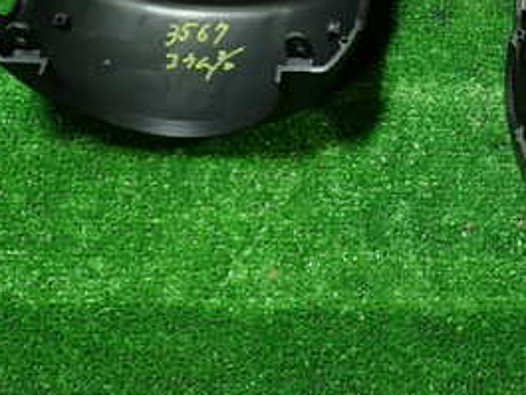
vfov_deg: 20.9
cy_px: -2
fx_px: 1034
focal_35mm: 68
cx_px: 476
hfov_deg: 27.5
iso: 200
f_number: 2.3
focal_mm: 5.4
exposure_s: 1/50
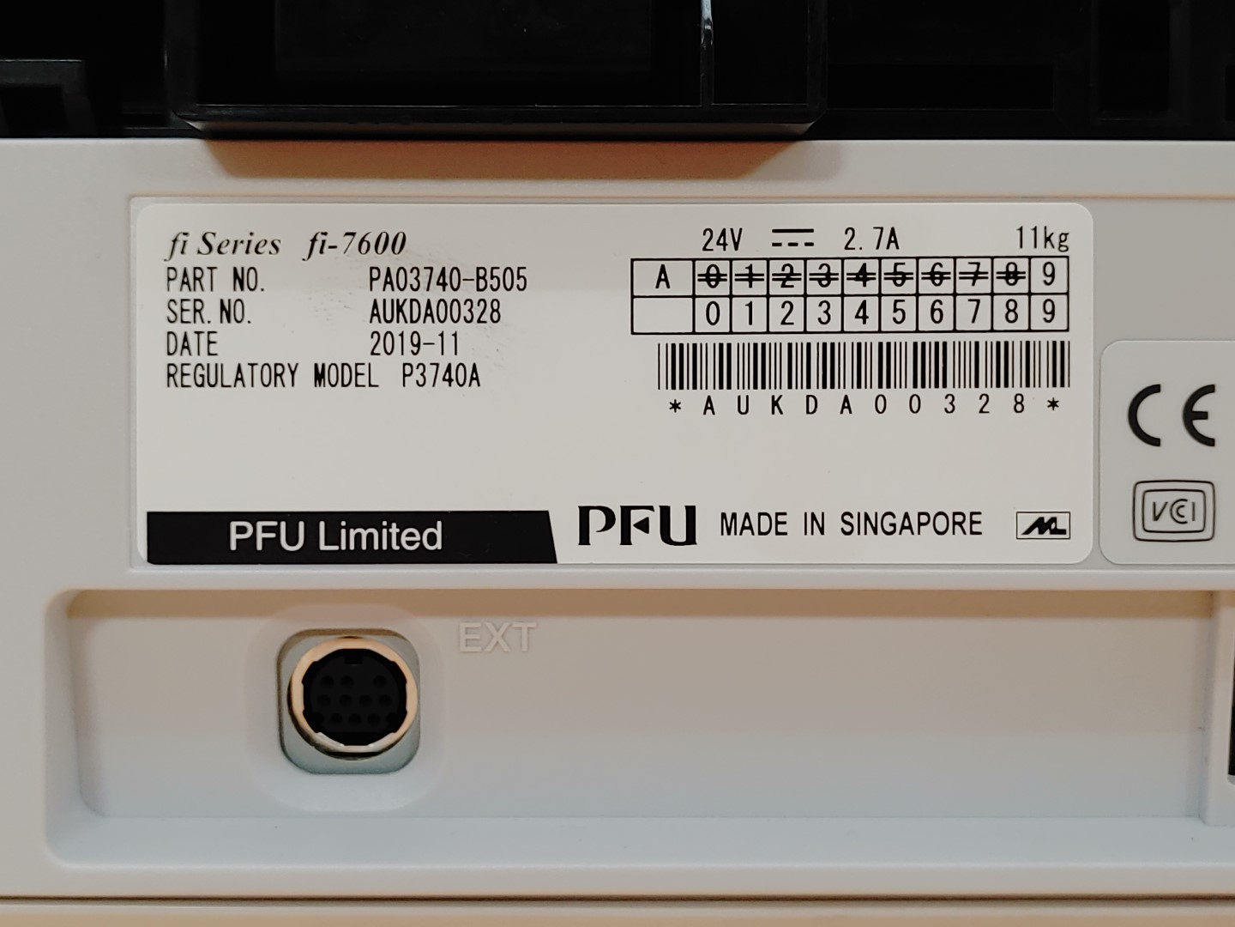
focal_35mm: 52
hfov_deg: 36.8
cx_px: 618
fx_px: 1855
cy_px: 464
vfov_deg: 28.0
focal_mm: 4.36
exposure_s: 1/62
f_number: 1.8
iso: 50
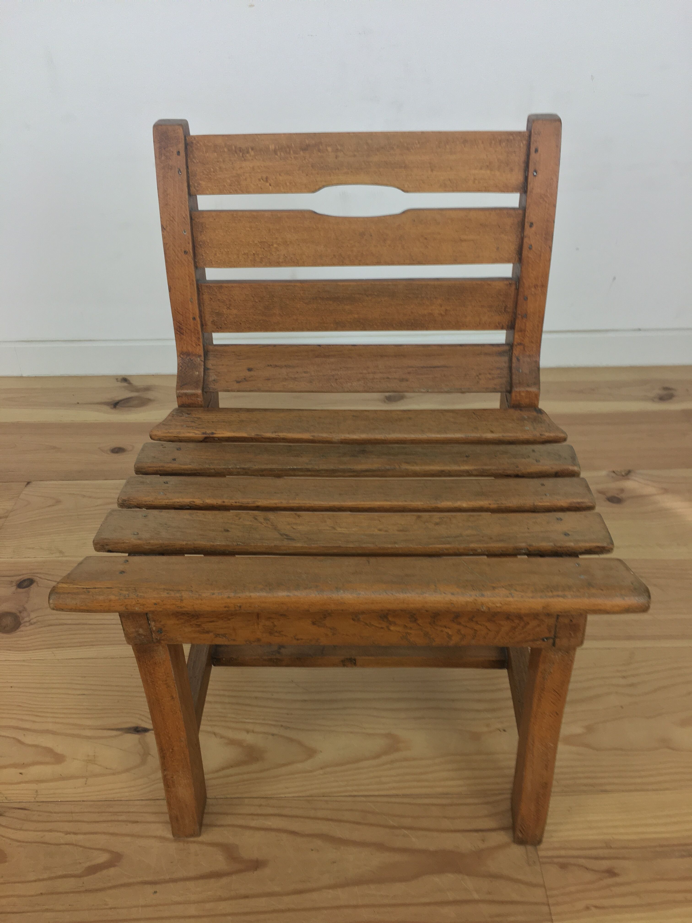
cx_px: 346
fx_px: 773
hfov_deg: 48.2
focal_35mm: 29
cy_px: 462
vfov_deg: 61.7
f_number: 2.2
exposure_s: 1/33
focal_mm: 4.15
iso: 32
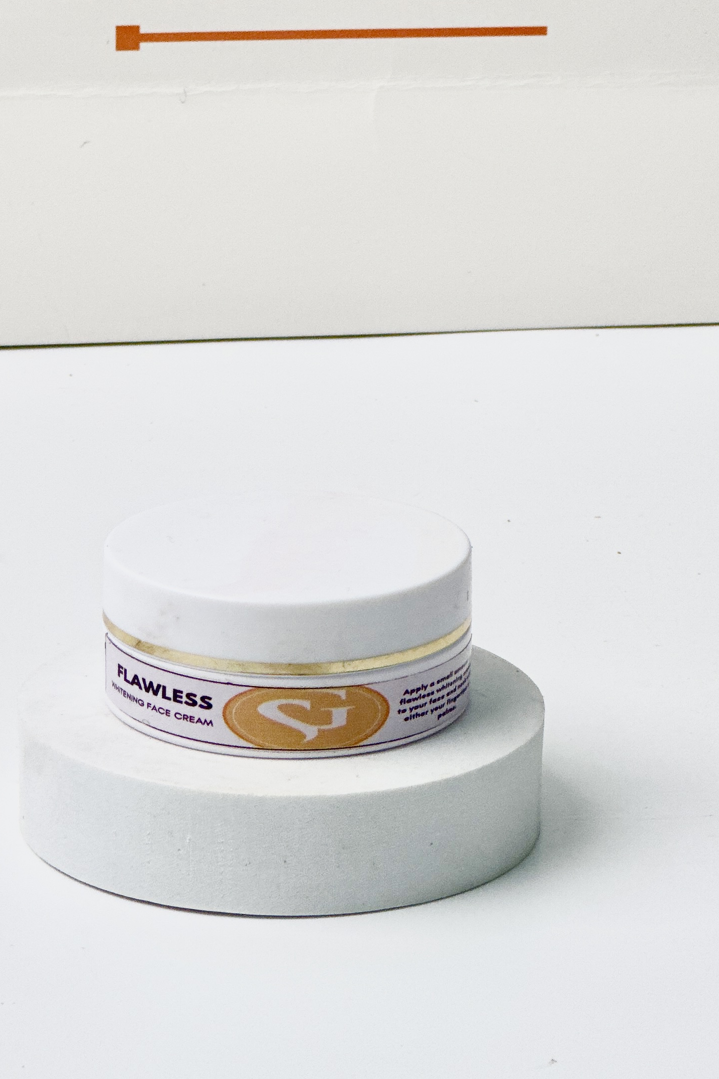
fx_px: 4463
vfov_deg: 13.7
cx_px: 252
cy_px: 259
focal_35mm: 149
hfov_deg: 9.2
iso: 64
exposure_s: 1/100
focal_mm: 9
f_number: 2.8
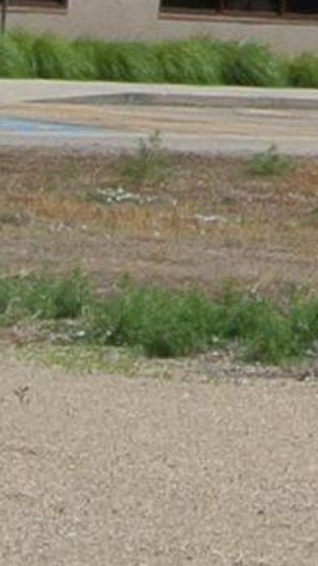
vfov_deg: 5.4
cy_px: -731
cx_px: 1683
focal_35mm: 390
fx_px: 5851
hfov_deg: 2.9
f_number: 13
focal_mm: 15.7
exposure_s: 1/160
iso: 100
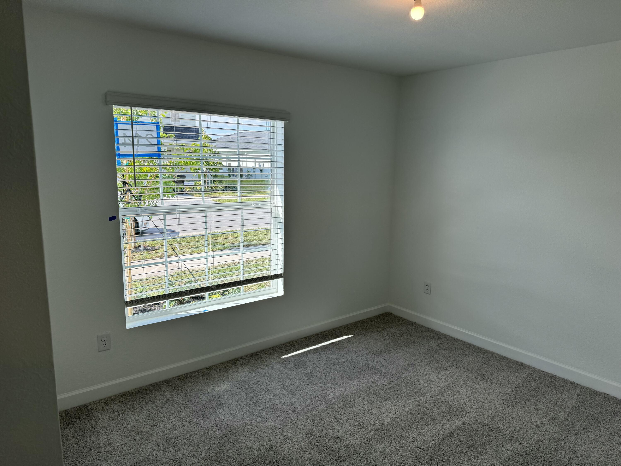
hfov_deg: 71.6
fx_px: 431
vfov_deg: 56.8
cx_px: 310
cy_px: 233
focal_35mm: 24
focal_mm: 6.76
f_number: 1.78
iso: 80
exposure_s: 1/598
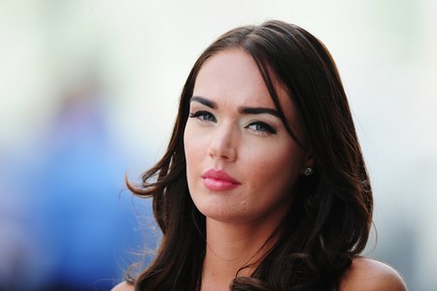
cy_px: 146
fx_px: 7283
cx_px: 218
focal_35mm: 600
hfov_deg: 3.4
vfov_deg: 2.3
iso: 250
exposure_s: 1/320
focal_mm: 600
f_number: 4
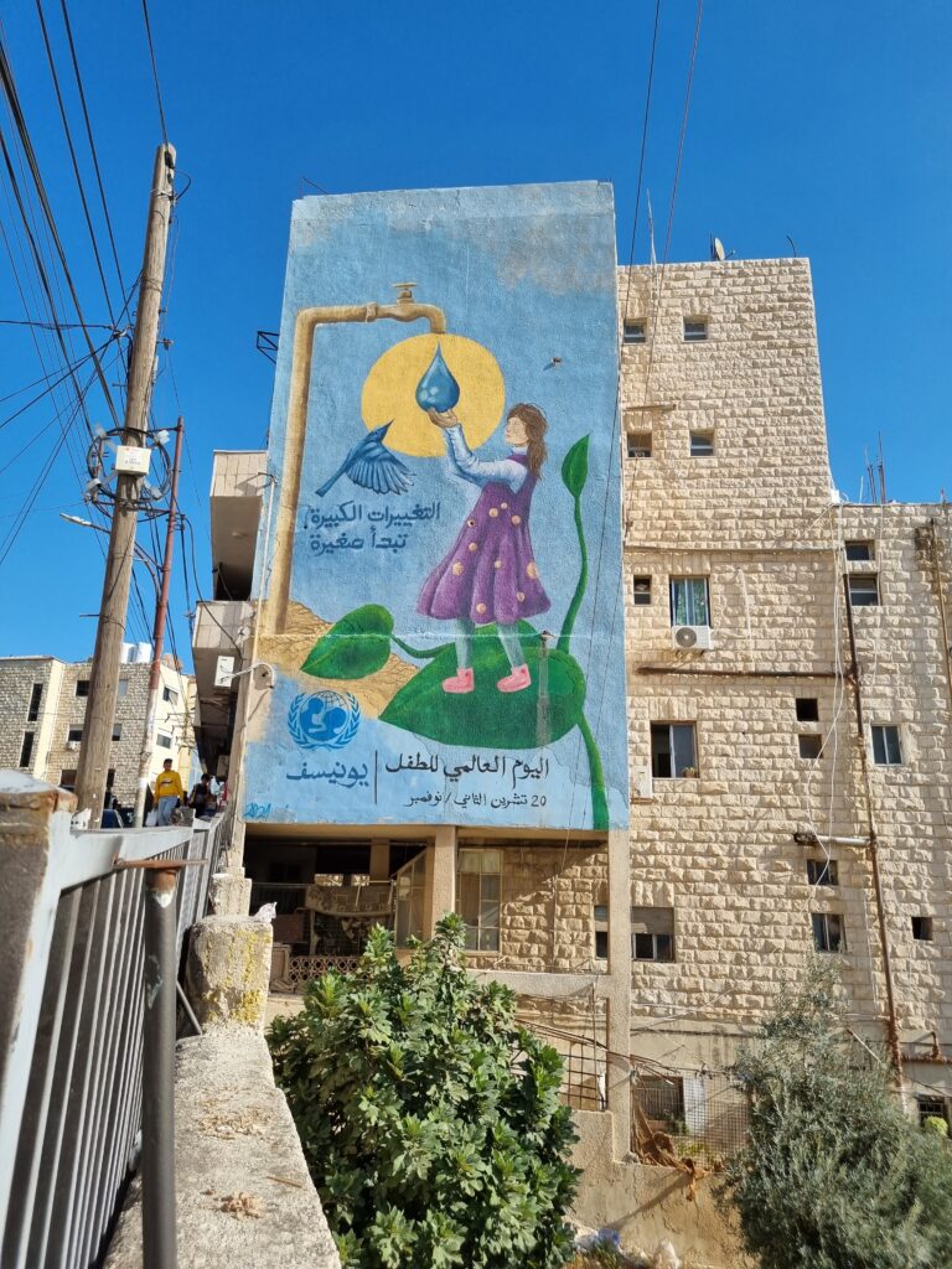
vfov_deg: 67.3
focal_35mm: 26
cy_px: 634
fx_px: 953
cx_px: 476
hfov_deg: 53.1
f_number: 1.8
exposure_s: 1/2408
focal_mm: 5.4
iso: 50
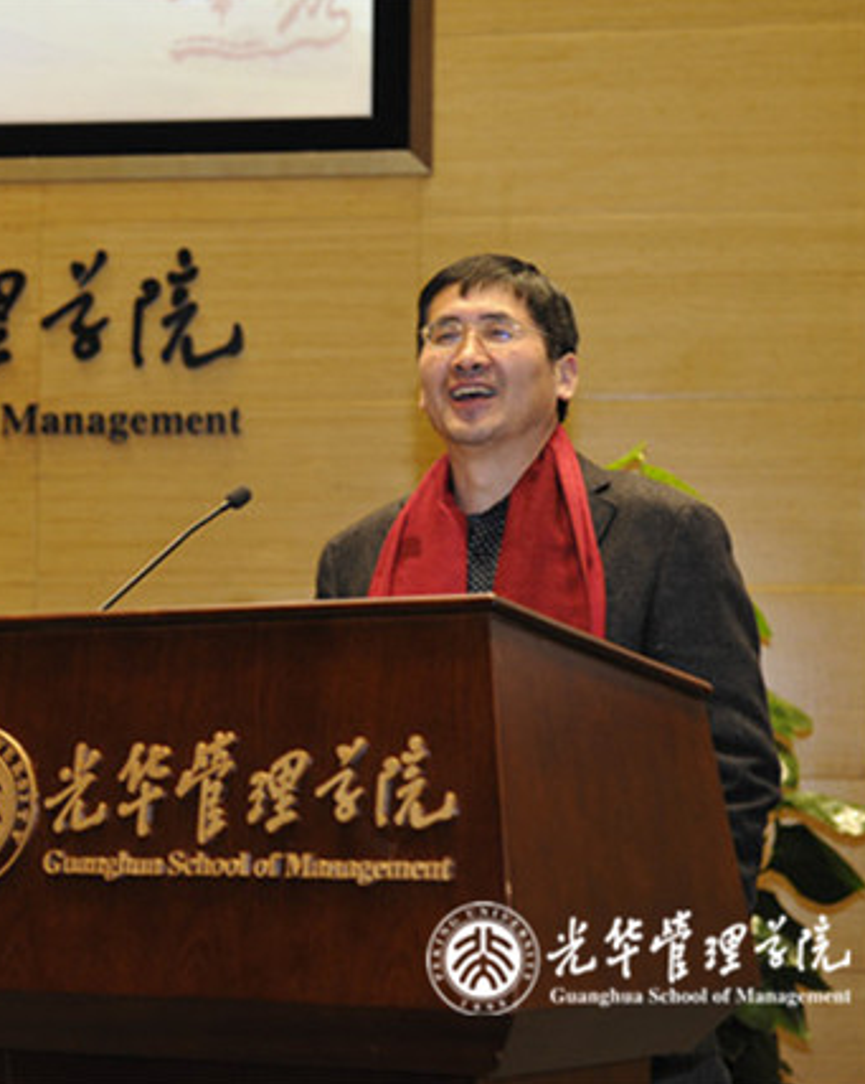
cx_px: 119
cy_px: 541
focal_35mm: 100
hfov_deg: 15.2
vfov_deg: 19.2
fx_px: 3204
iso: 1600
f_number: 4.8
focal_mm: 70
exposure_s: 1/60
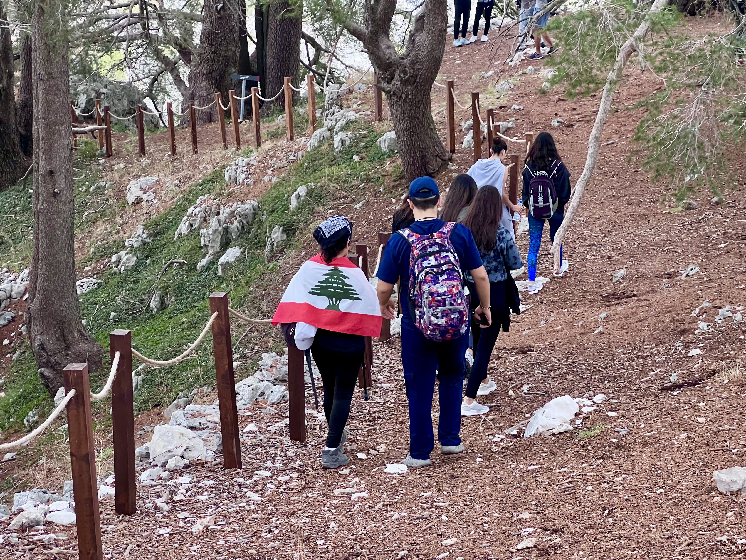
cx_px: 373
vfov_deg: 19.1
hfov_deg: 25.3
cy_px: 280
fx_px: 1659
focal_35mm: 77
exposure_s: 1/99
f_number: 2.8
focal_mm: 9
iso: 250
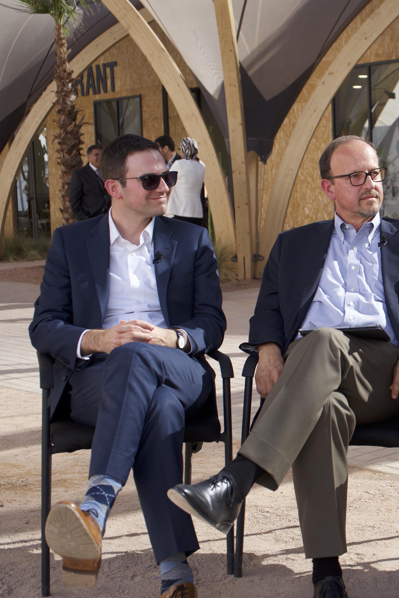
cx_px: 453
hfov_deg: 20.2
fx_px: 1064
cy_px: 296
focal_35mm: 64
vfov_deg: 31.4
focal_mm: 42
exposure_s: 1/160
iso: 100
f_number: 5
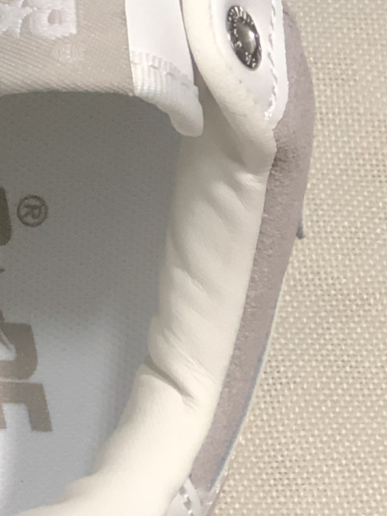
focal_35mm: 290
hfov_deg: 5.1
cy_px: -375
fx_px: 4323
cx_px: -296
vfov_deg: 6.7
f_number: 2.8
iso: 80
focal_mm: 6.6
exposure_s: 1/30
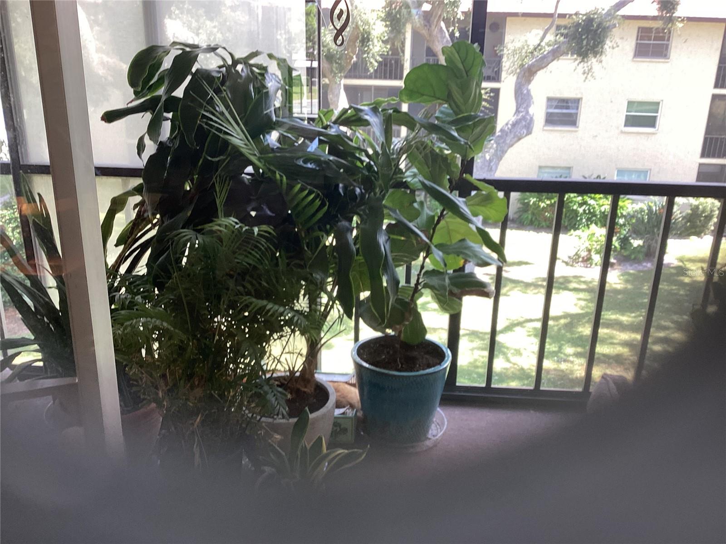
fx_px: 650
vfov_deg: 45.4
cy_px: 272
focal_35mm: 31
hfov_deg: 58.4
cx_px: 363
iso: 50
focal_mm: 3.3
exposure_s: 1/60
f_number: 2.4
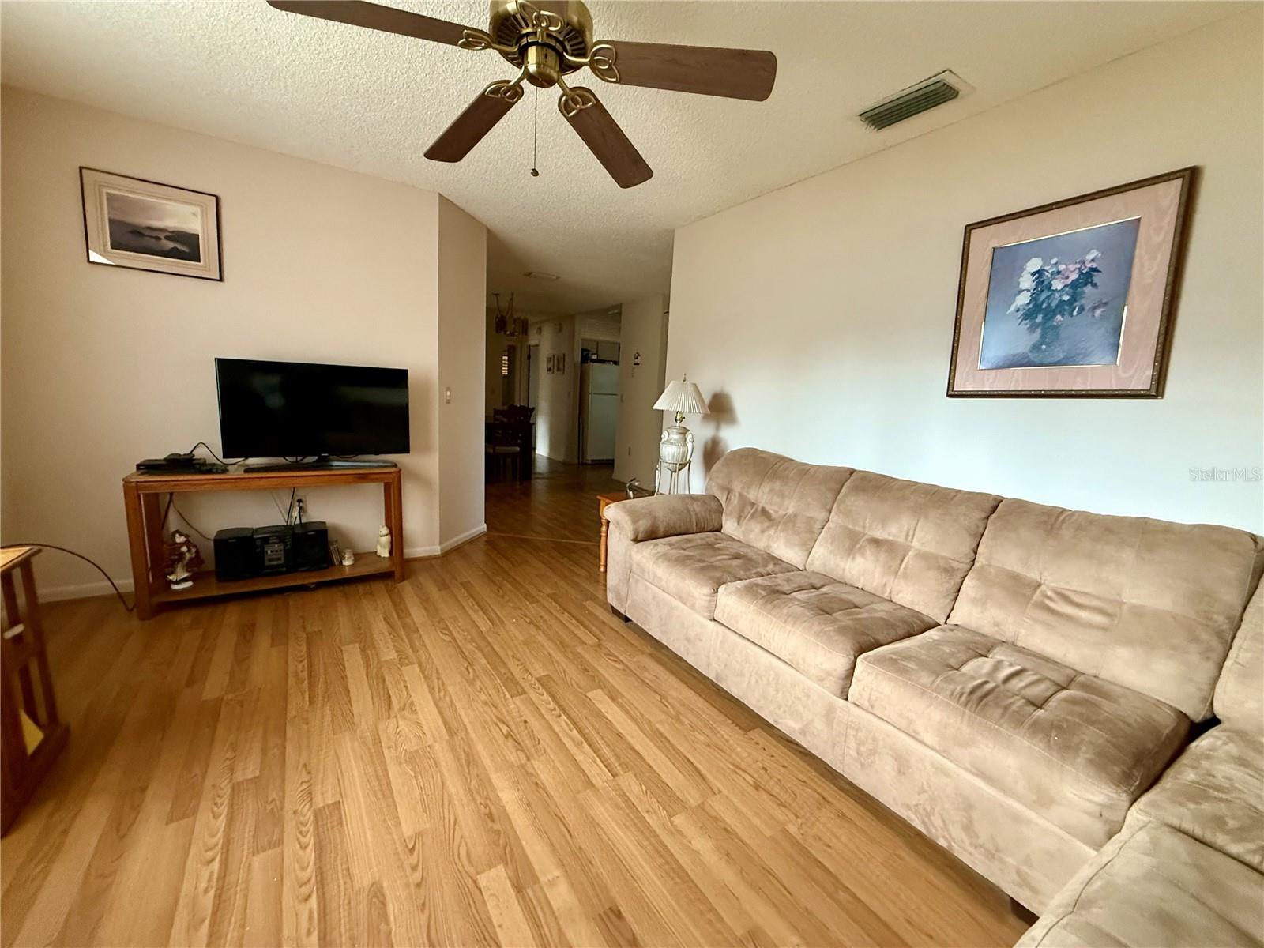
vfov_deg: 85.7
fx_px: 511
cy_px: 474
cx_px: 632
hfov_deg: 102.1
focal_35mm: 14
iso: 640
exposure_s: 1/60
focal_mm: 2.22
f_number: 2.2
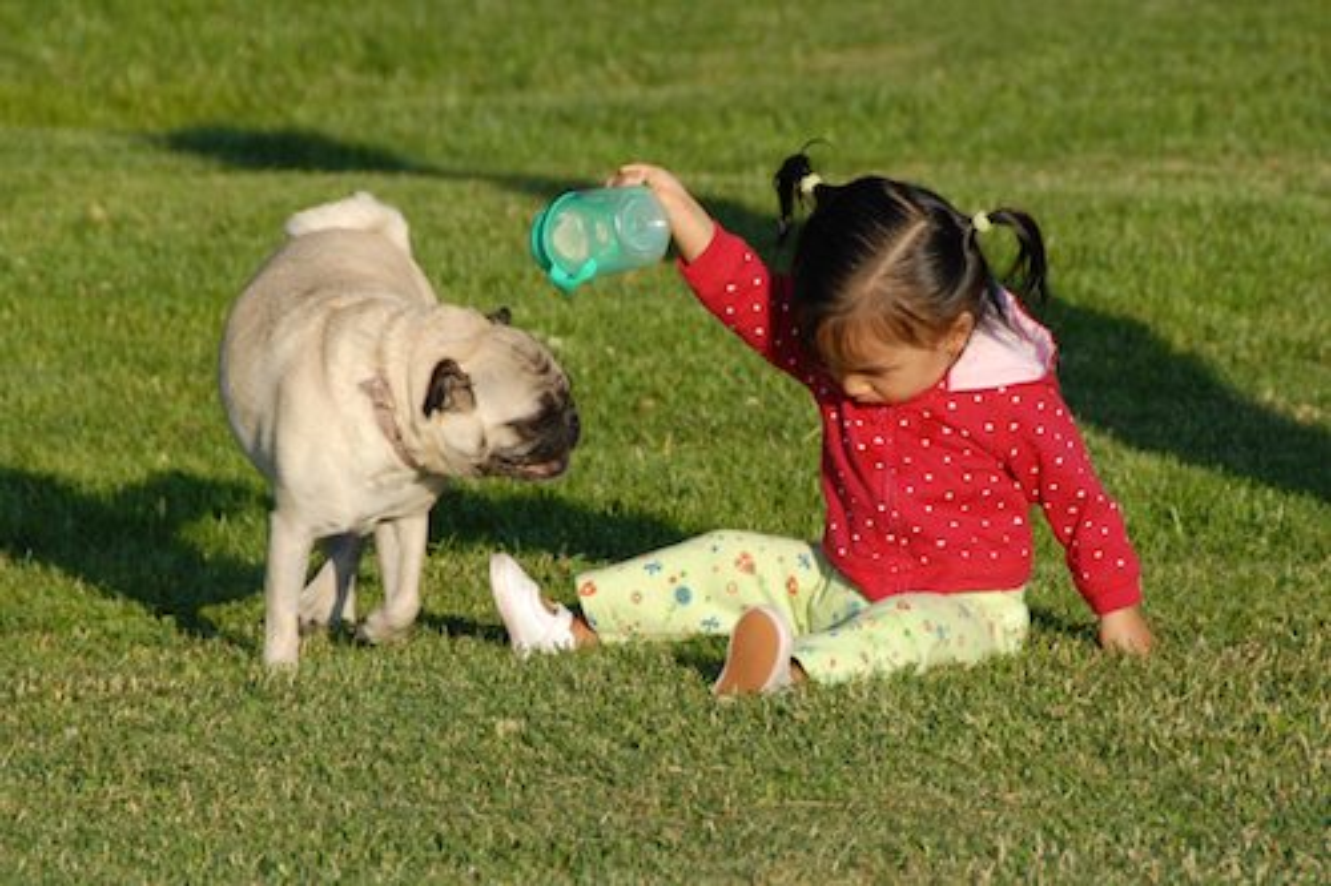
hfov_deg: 8.1
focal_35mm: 255
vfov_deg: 5.4
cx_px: 666
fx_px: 9424
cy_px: 443
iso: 100
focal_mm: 170
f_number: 5.6
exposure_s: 1/320
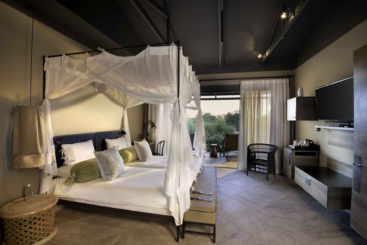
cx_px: 184
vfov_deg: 73.7
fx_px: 163
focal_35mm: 16
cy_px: 122
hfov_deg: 96.7
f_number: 8
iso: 200
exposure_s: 1/6
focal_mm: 16
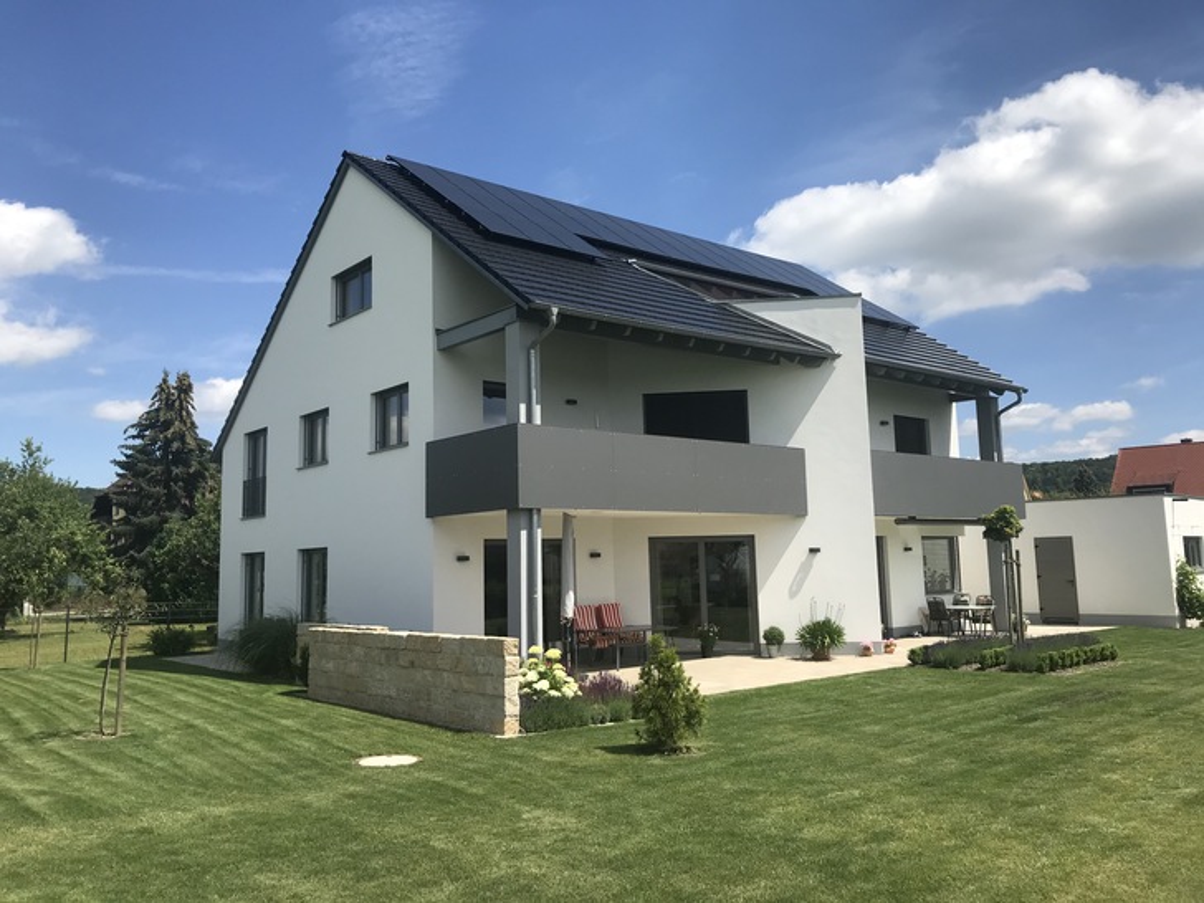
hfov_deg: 63.4
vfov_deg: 49.7
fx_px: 974
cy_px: 452
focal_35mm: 28
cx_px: 602
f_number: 1.8
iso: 20
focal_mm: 3.99
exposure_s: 1/2817
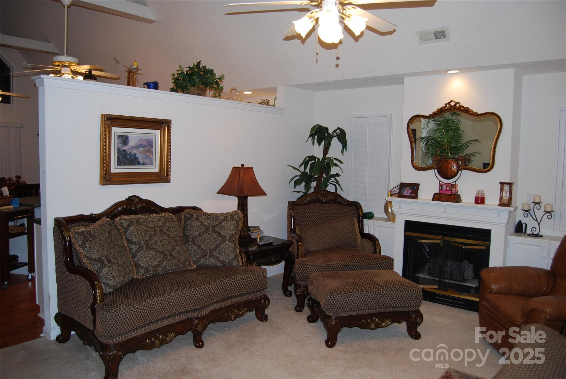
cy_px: 190
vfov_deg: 48.0
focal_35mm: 27
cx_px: 283
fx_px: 425
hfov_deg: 67.3
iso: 200
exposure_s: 1/60
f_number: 3.5
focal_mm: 18
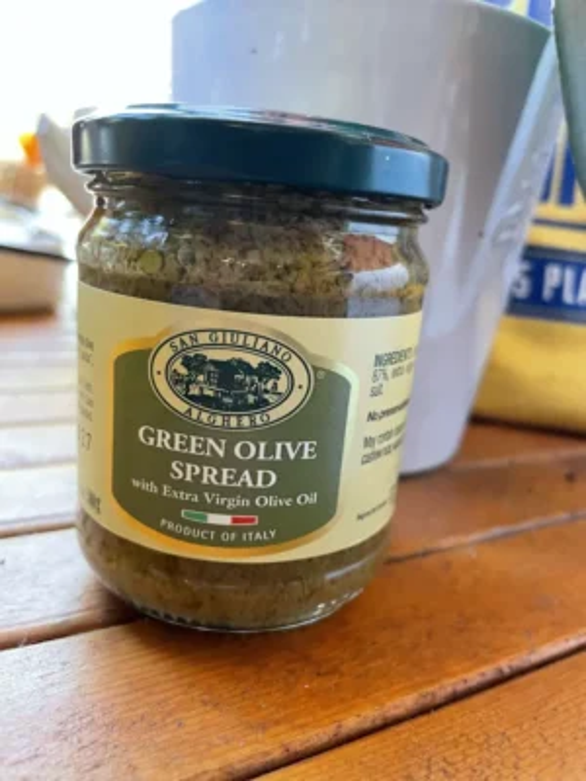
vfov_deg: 67.3
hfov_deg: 53.1
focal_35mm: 26
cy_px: 390
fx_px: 587
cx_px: 293
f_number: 1.6
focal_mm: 4.2
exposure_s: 1/60
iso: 250
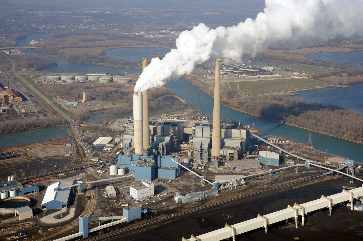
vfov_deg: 24.6
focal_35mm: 55
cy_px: 120
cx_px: 182
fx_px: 554
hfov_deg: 36.3
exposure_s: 1/500
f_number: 8
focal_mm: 55
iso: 200
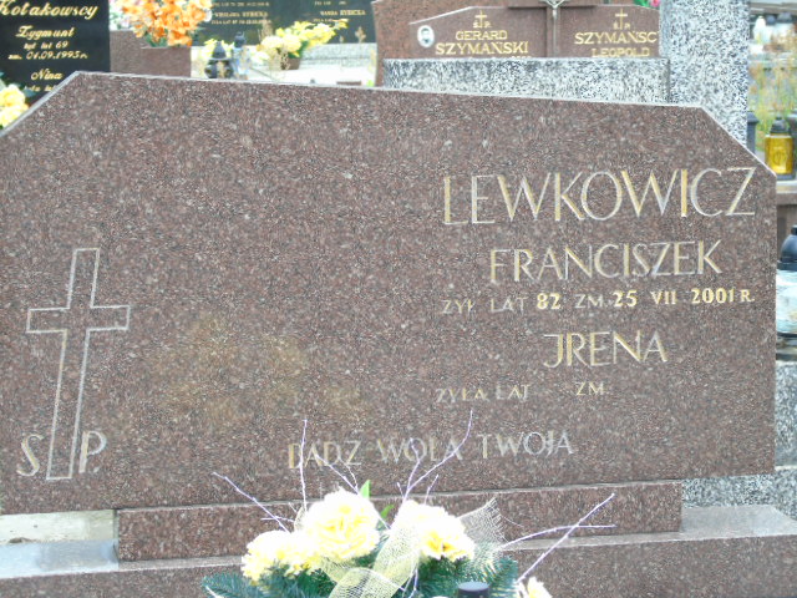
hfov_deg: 18.2
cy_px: 299
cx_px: 398
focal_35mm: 108
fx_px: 2487
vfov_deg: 13.7
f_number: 4.4
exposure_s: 1/100
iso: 80
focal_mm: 19
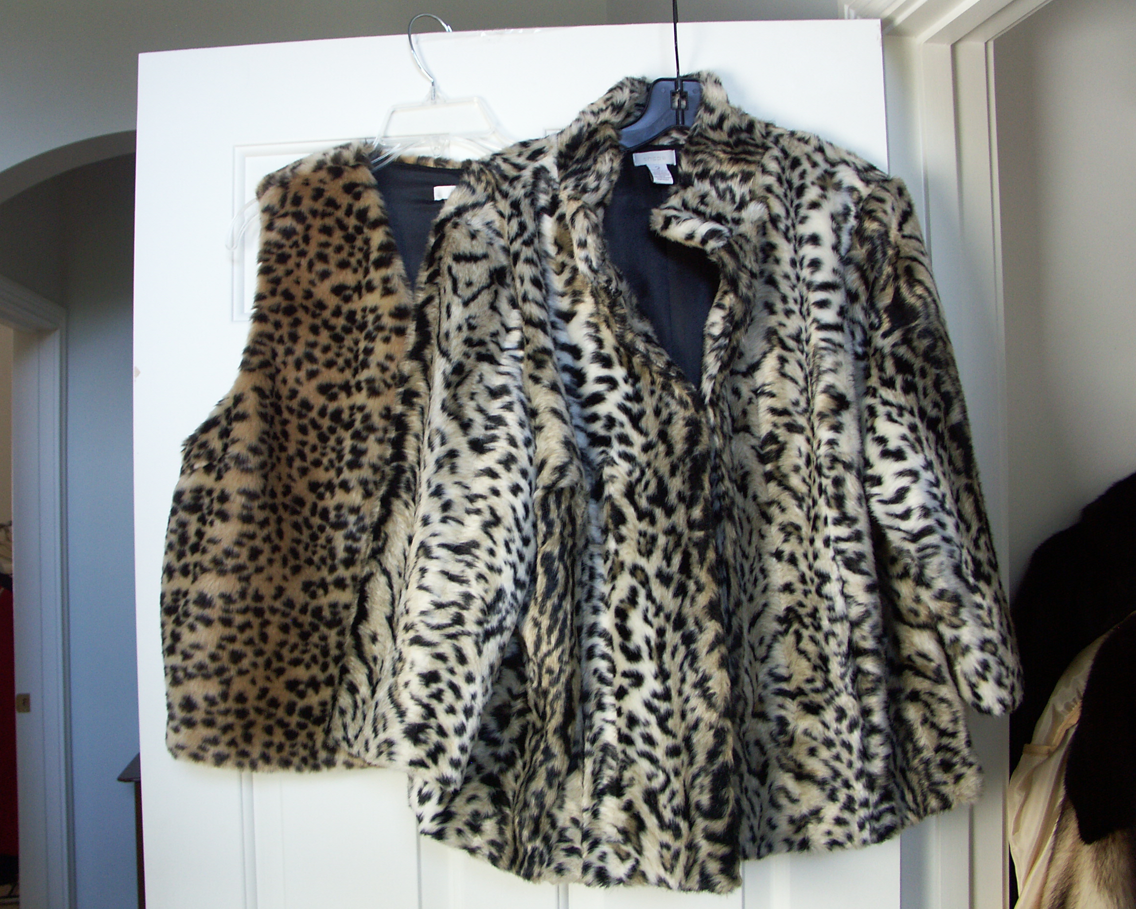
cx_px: 527
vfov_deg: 48.5
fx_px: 1009
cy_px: 454
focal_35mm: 30
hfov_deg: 58.7
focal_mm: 7.2
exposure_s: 1/25
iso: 100
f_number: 2.8
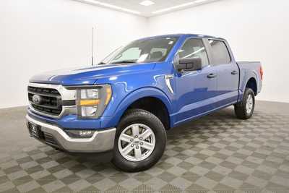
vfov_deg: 48.0
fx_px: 217
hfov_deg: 67.4
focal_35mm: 27
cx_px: 144
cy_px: 96
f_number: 5.3
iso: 1000
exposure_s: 1/125
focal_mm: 18
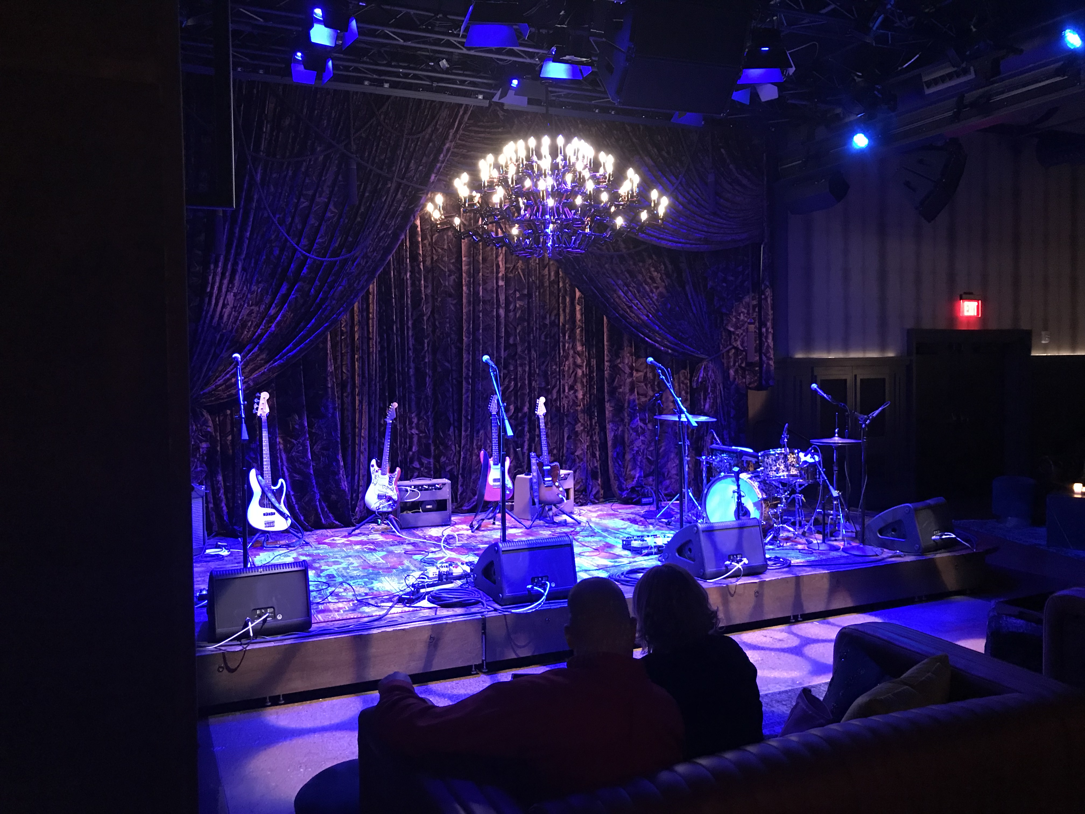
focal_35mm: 28
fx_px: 878
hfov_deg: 63.4
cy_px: 407
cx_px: 542
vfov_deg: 49.7
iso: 100
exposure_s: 1/6
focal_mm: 3.99
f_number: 1.8
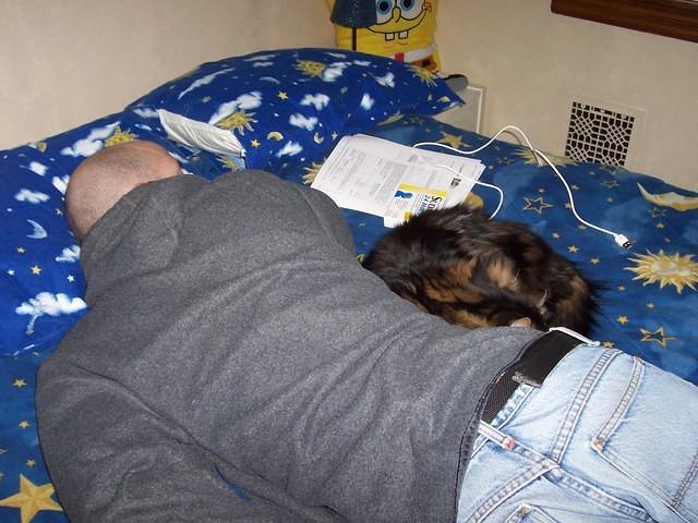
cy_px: 262
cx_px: 349
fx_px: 746
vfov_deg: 38.7
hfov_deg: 50.1
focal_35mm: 37
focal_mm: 5.6
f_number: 2.8
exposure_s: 1/60
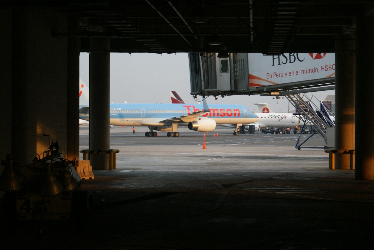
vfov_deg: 13.1
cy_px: 125
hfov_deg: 19.4
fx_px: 1092
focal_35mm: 105
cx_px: 187
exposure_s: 1/80
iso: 400
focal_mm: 70
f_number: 5.6
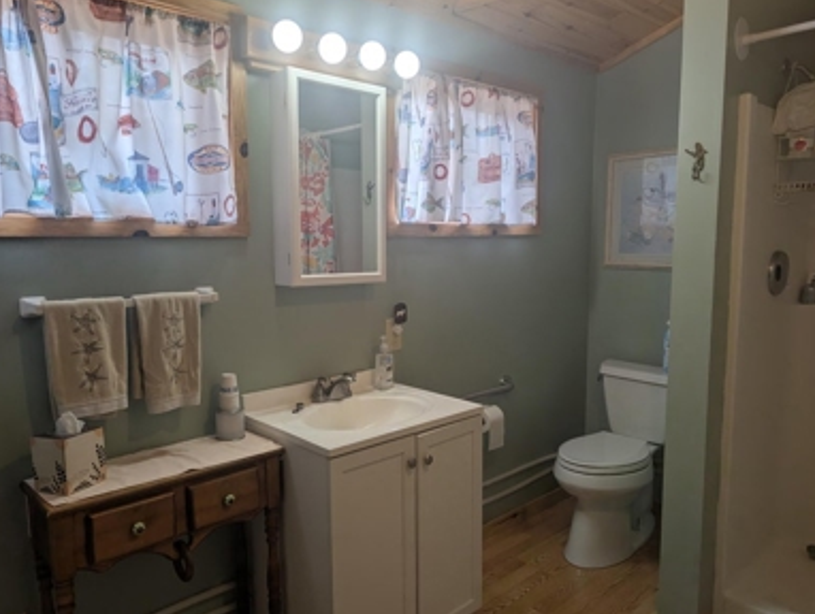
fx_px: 590
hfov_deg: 69.3
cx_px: 401
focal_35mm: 25
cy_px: 307
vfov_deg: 55.0
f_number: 1.68
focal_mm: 6.9
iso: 38
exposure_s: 1/120
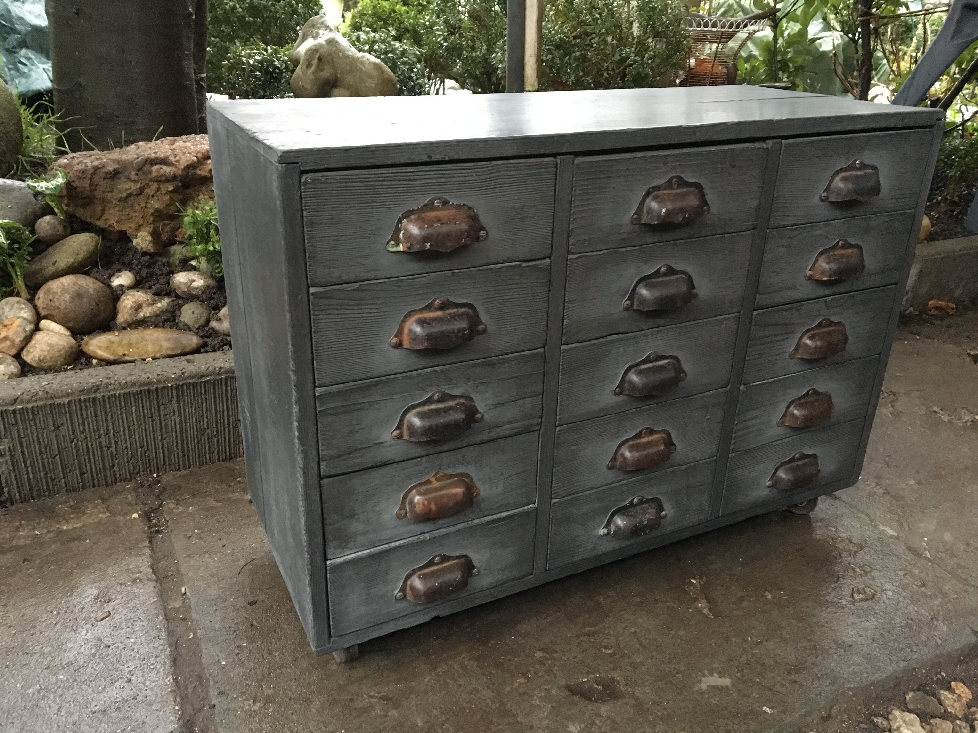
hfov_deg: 61.7
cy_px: 366
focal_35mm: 29
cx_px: 489
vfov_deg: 48.2
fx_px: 819
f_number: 2.2
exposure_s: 1/17
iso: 250
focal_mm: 4.15
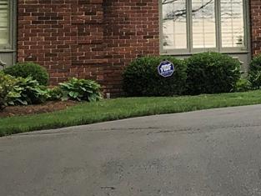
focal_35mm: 143
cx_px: 400
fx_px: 1079
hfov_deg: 13.0
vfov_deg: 9.9
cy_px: -141
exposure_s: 1/540
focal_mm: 4
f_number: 1.8
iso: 20
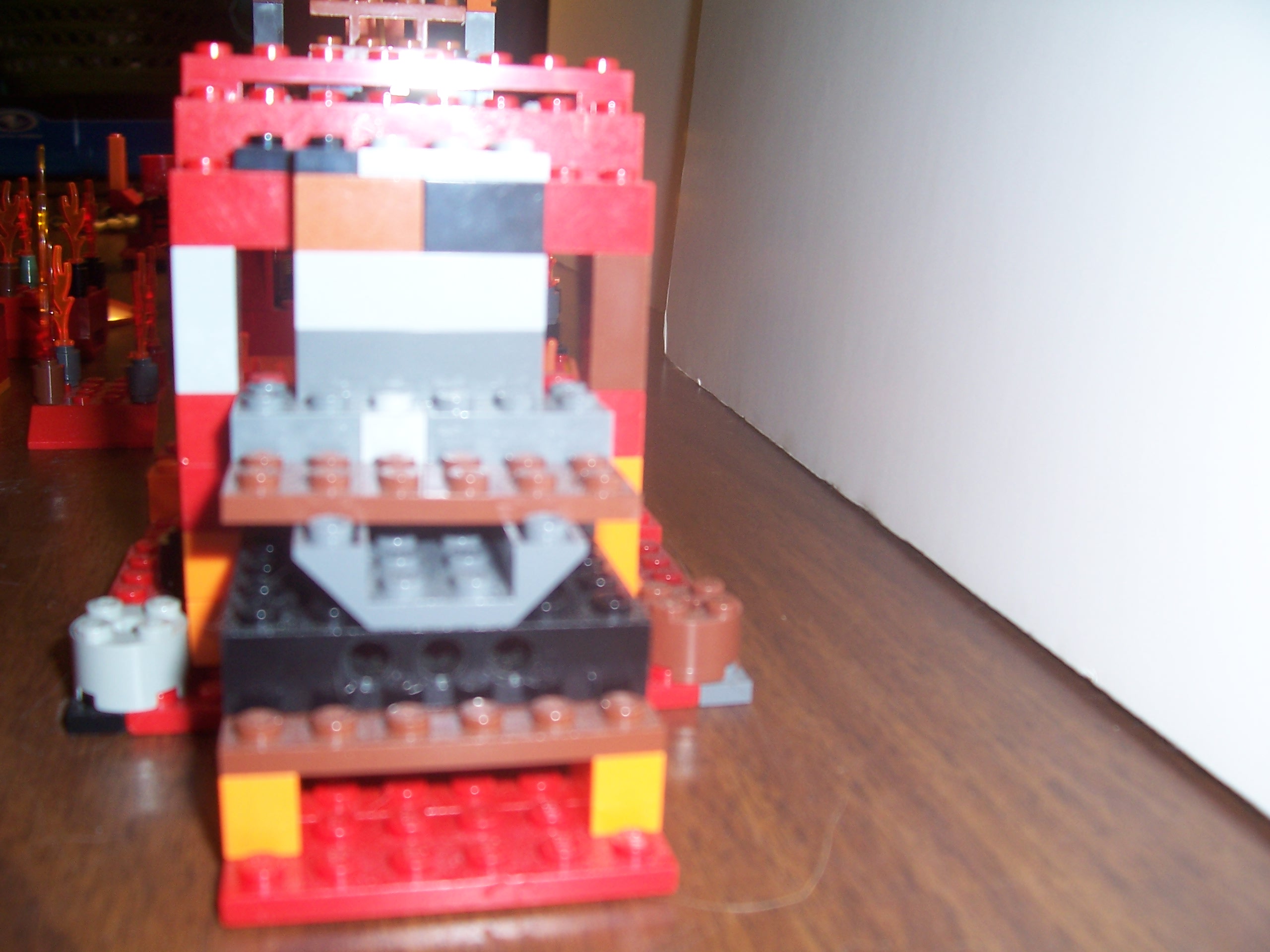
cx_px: 635
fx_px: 1247
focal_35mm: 34
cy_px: 476
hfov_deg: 54.0
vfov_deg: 41.8
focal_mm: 5.6
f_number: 2.7
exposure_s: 1/60
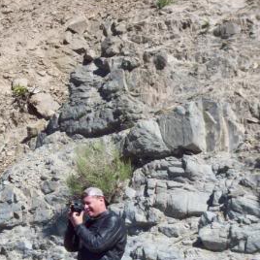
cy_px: 285
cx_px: 121
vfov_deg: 7.9
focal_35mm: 220
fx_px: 1869
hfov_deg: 8.0
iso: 80
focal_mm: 18.6
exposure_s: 1/456
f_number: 5.2
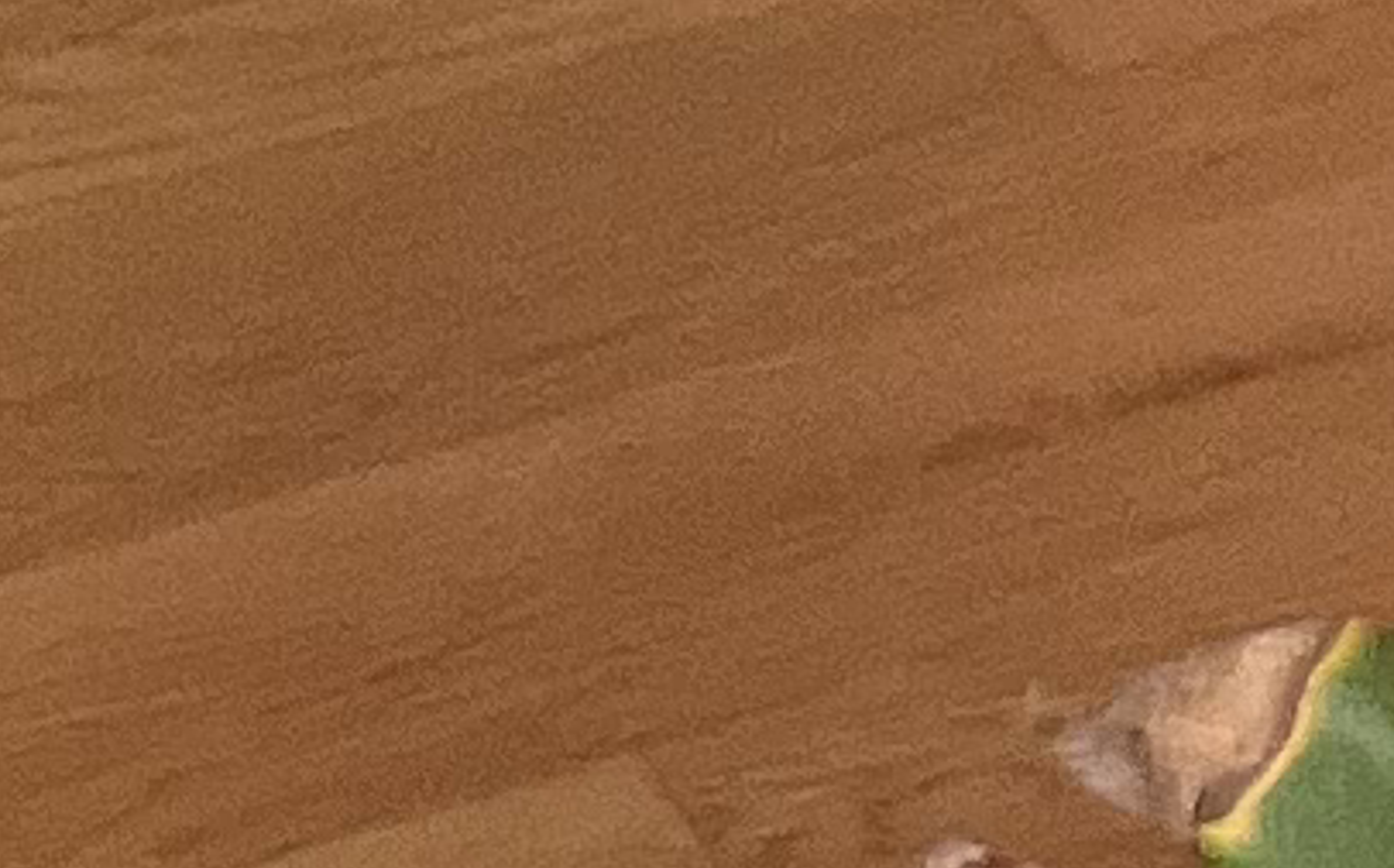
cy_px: 6248
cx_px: -2980
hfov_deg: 6.8
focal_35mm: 274
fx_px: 10401
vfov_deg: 3.6
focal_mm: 5.7
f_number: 1.5
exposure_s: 1/72
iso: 125
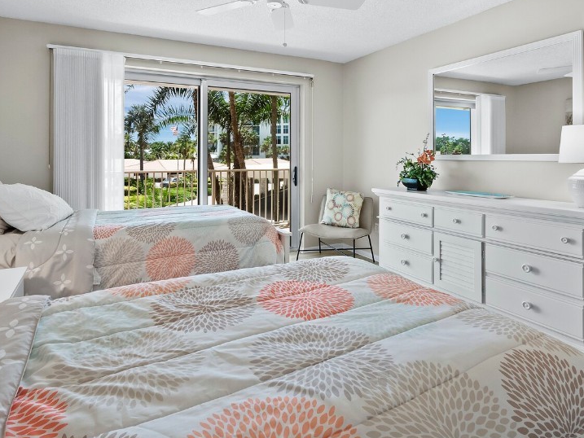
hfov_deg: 81.5
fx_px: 337
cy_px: 158
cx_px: 266
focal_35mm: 20
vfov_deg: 64.8
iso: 400
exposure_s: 1/5
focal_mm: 7
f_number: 11
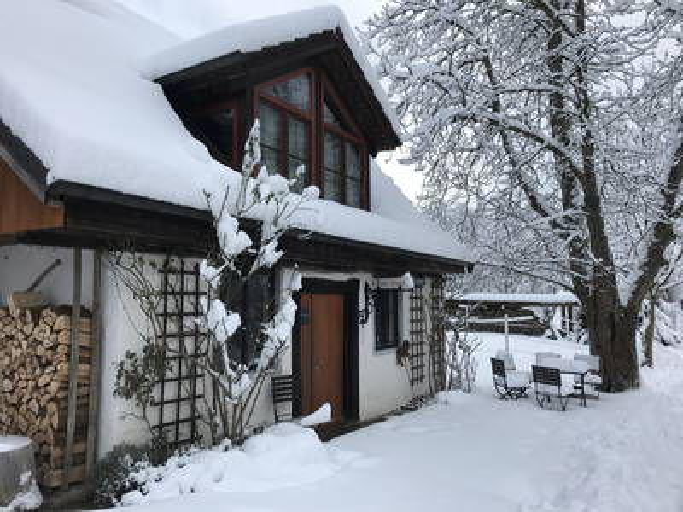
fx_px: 552
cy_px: 256
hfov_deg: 63.4
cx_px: 342
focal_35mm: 28
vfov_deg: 49.7
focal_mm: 3.99
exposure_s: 1/1088
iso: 20
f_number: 1.8
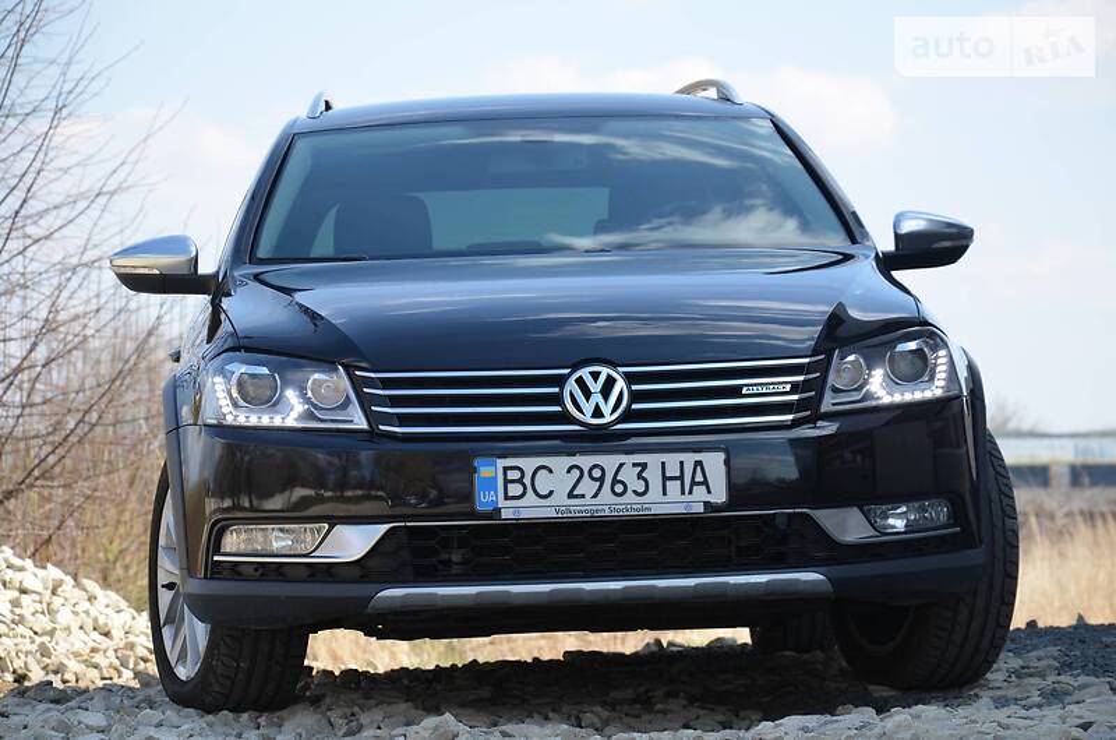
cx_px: 558
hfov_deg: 13.1
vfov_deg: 8.7
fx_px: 4873
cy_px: 370
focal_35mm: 158
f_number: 8
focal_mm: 105
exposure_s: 1/250
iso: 180
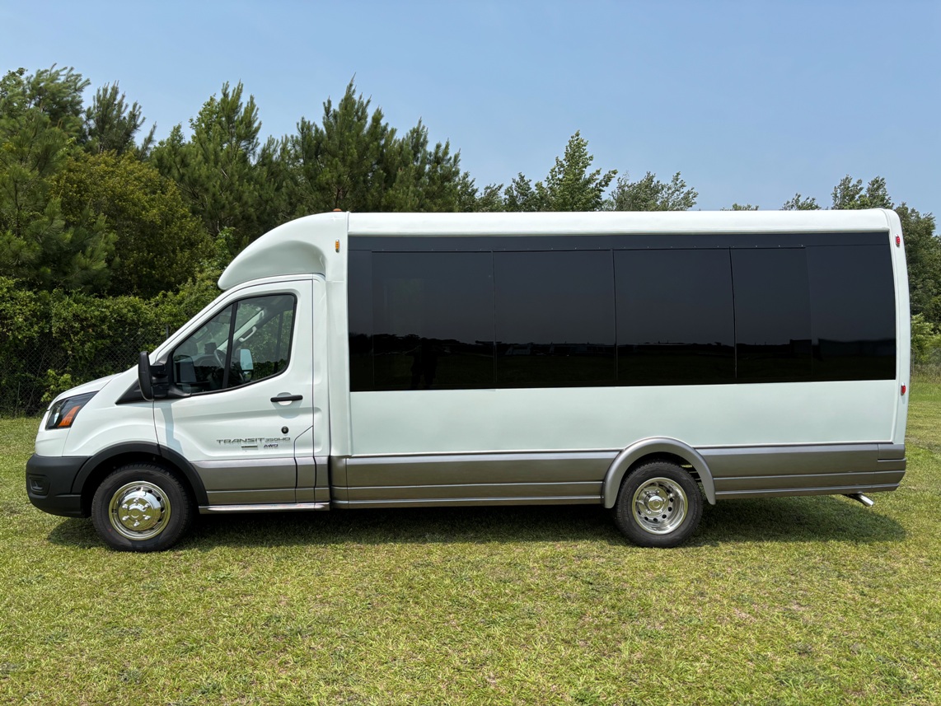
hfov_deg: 67.3
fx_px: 707
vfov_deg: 53.1
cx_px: 470
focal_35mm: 26
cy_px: 353
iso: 50
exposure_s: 1/4082
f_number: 1.6
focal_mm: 5.96
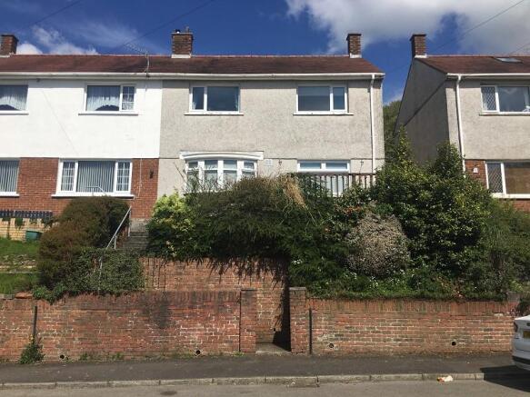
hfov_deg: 61.7
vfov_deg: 48.2
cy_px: 198
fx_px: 444
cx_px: 265
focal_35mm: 29
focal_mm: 4.15
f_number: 2.2
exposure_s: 1/3077
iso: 25
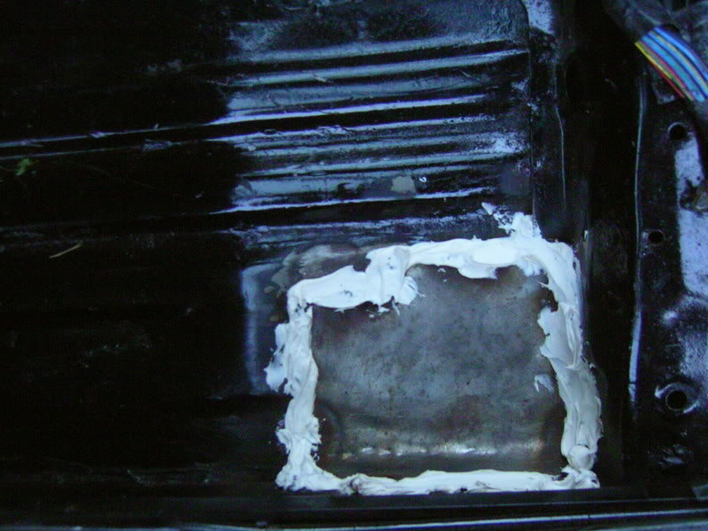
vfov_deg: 39.7
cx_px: 354
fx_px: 736
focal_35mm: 36
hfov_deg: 51.4
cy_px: 266
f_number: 2.8
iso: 400
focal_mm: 5.6
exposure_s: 1/15
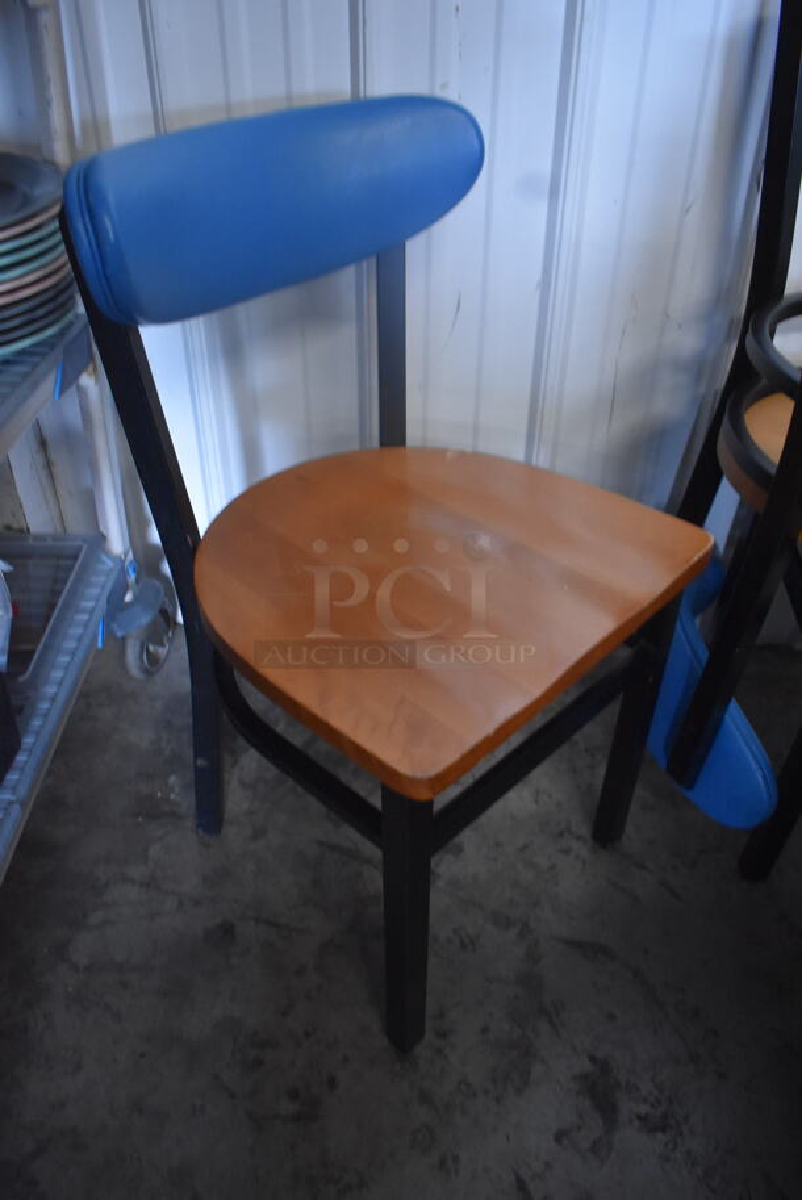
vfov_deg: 67.3
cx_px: 401
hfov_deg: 48.0
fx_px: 901
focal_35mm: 27
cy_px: 600
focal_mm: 18
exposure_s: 1/125
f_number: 3.5
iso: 3200
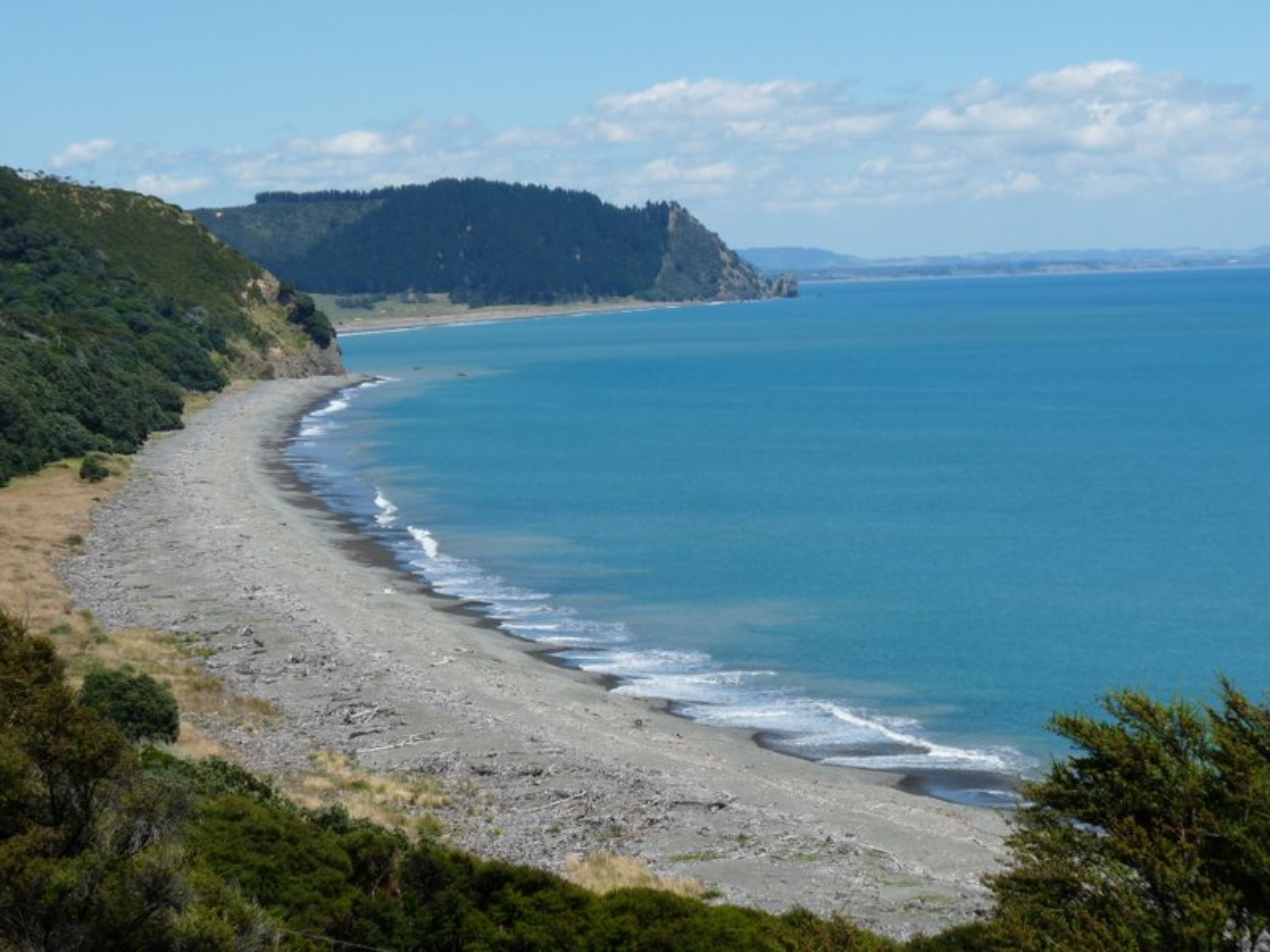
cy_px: 476
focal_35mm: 98
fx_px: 3595
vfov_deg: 15.1
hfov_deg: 20.0
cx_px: 635
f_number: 6.3
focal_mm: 17.4
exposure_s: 1/500
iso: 100
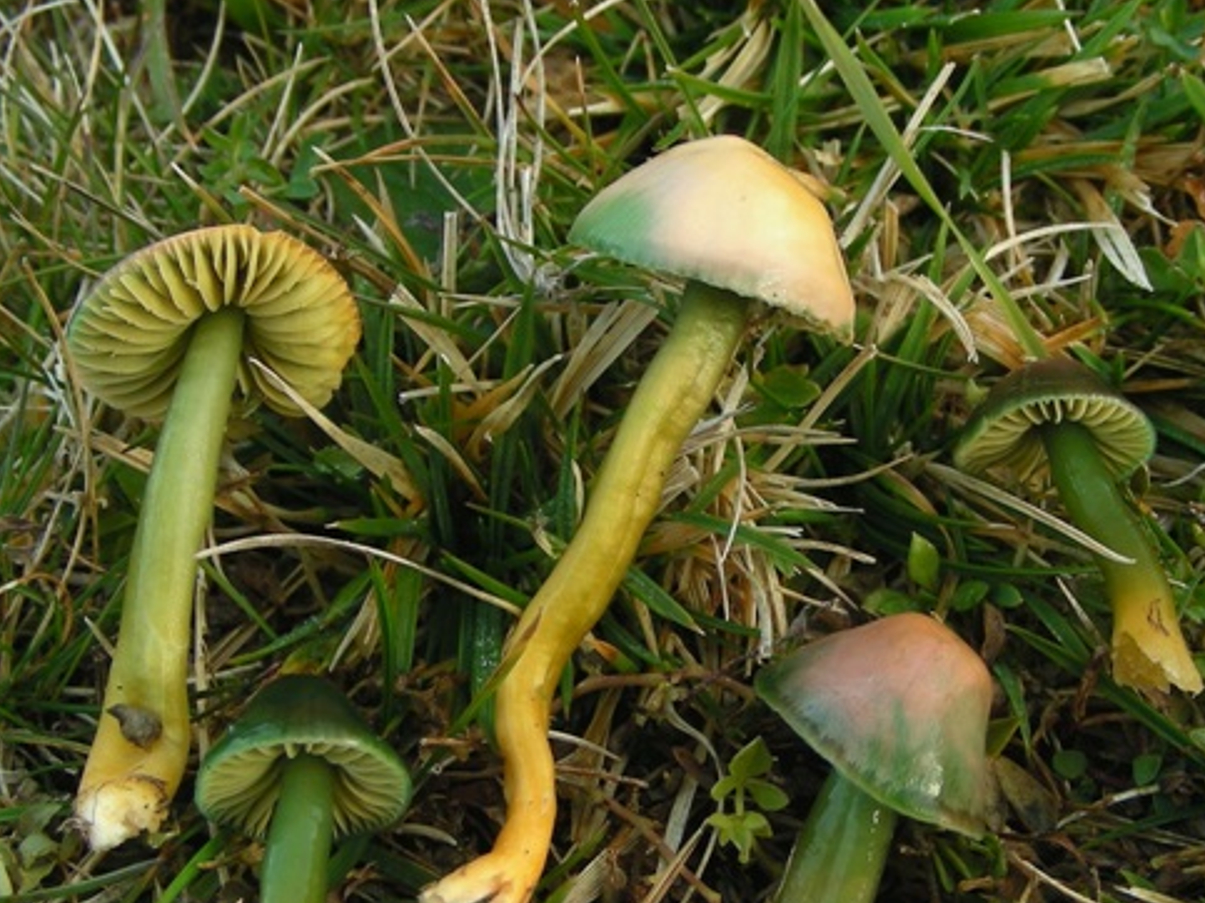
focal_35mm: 63
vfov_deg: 23.1
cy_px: 649
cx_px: 666
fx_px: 2193
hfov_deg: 30.7
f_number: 3.5
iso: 50
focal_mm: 6.3
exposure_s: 1/60
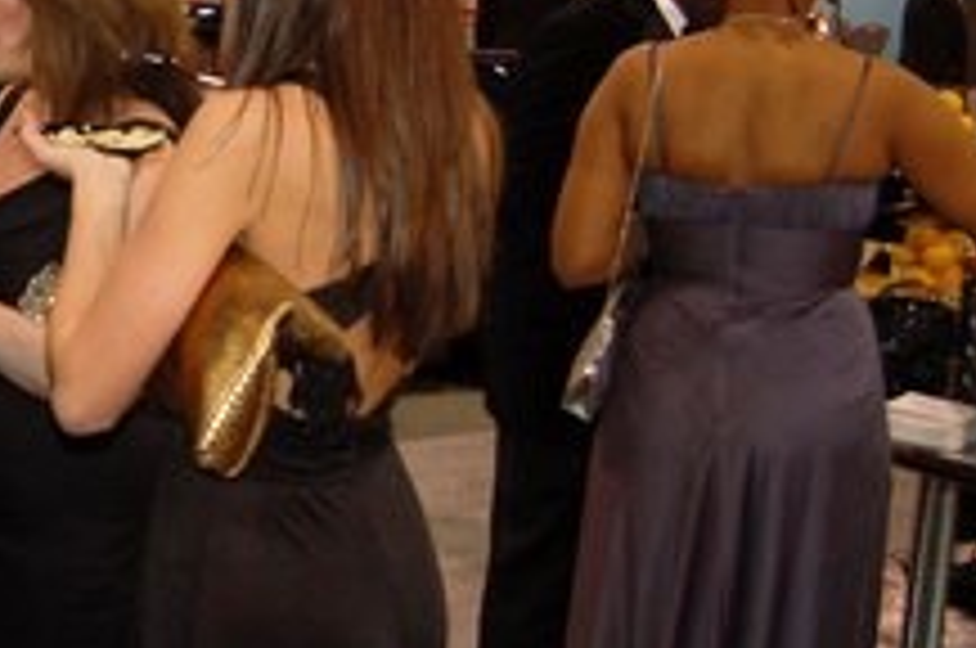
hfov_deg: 25.0
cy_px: 184
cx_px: -72
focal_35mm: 76
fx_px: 2057
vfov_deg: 17.8
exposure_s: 1/60
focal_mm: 22
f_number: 3.8
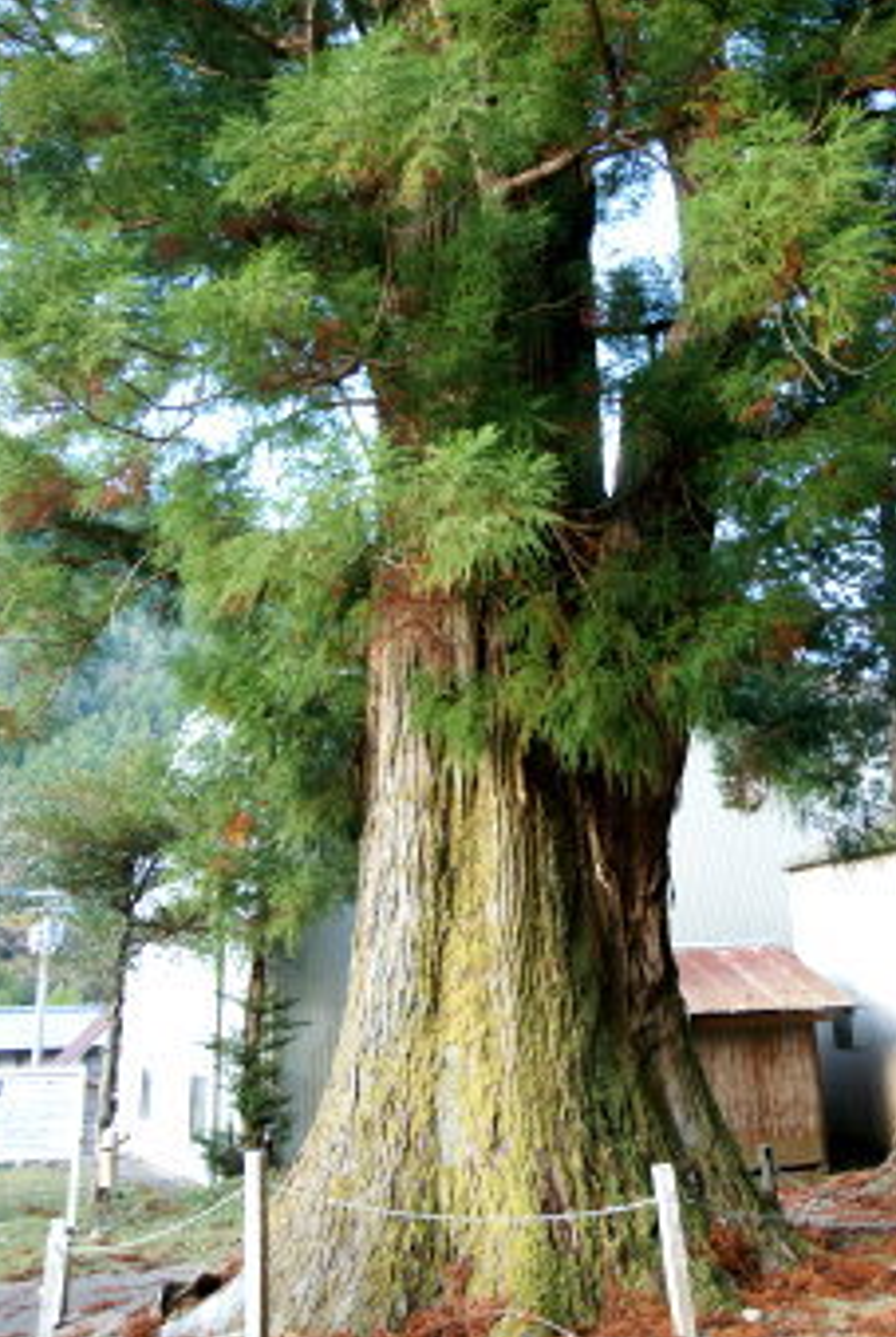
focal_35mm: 35
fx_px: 1303
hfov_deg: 37.7
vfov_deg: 54.1
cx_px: 555
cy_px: 566
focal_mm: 26
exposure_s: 1/40
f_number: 3.2
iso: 400
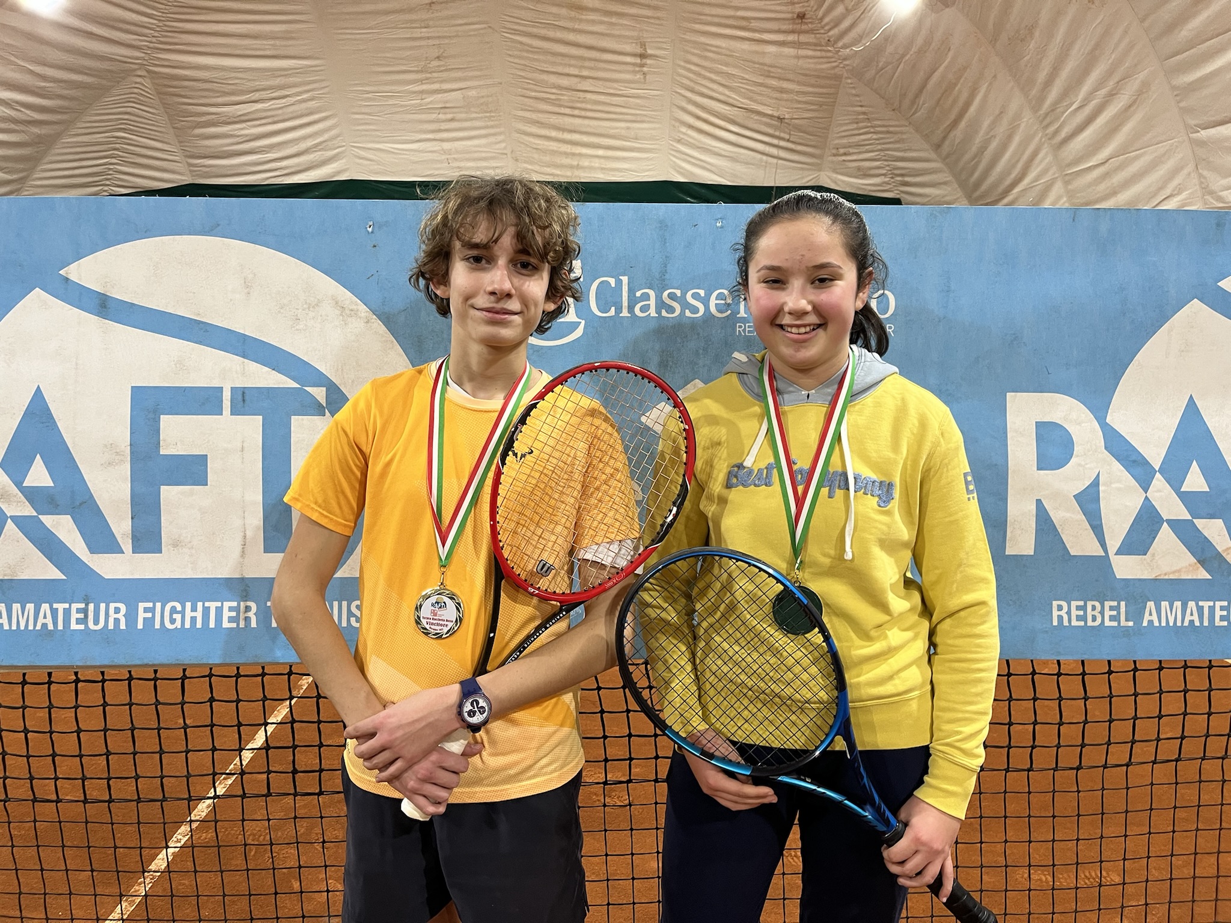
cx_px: 616
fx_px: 925
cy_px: 462
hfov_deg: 67.3
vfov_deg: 53.1
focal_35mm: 26
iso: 160
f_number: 1.6
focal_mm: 5.1
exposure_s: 1/60
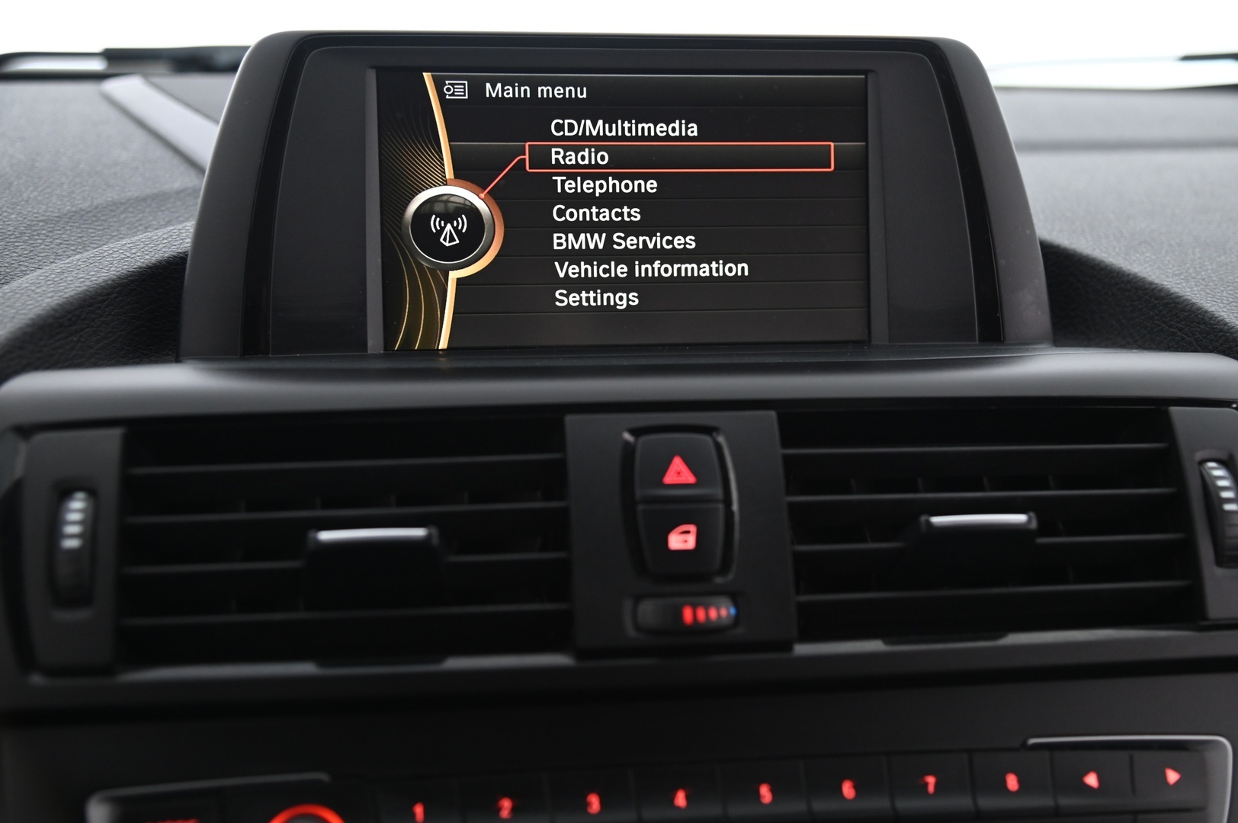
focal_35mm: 46
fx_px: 1581
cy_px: 412
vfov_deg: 29.2
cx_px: 619
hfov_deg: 42.8
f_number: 4
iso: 2000
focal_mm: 46
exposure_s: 1/20
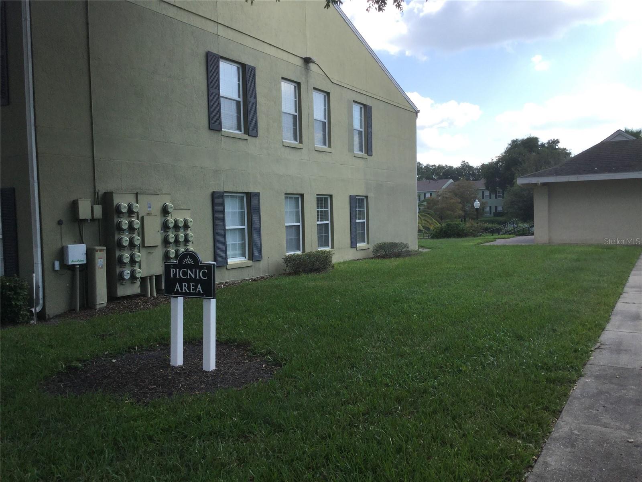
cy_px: 241
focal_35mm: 31
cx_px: 321
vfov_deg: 45.4
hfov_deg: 58.4
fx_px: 575
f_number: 2.4
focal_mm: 3.3
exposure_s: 1/776
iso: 25
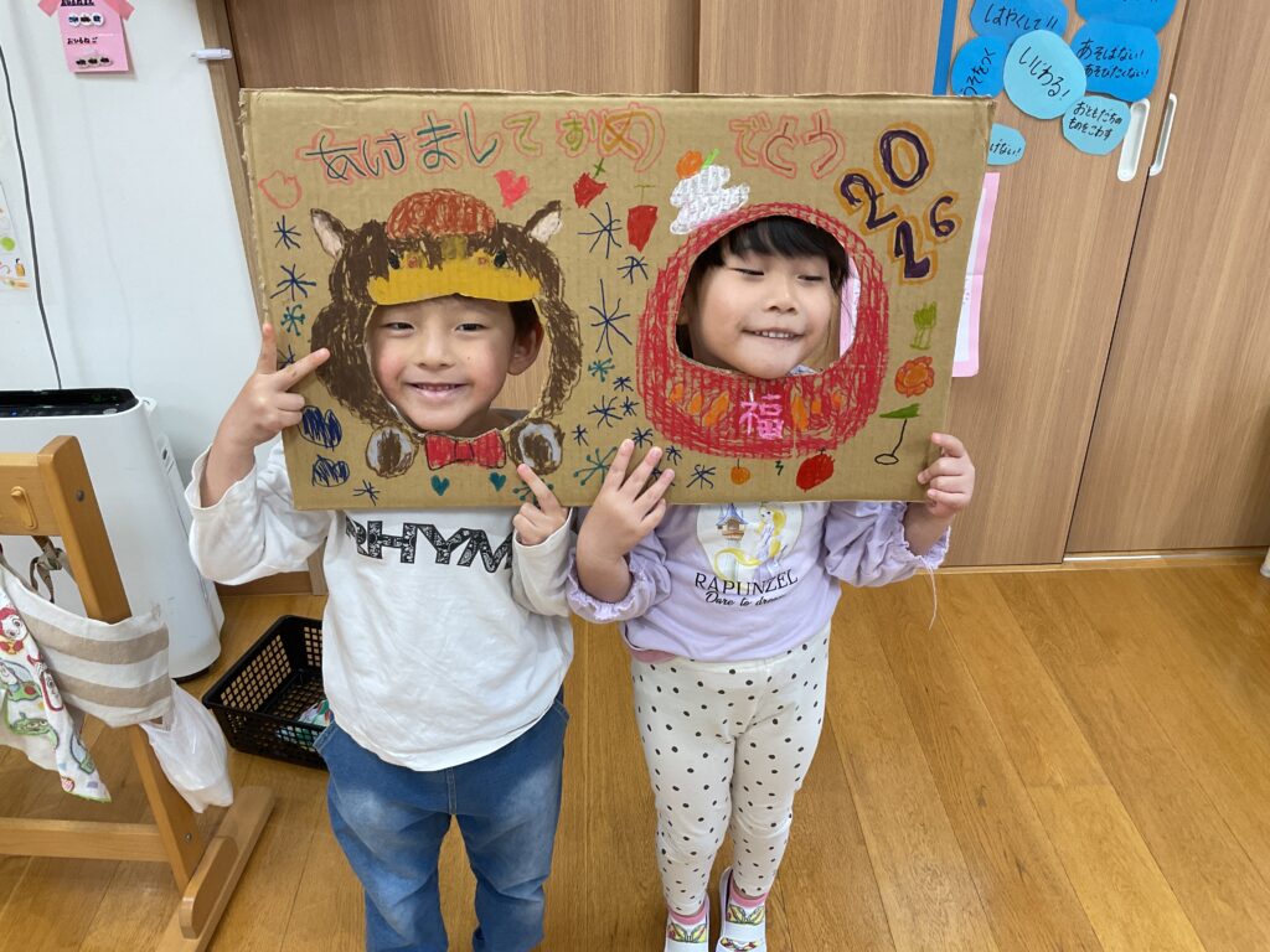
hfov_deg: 61.7
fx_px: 1064
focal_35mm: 29
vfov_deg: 48.2
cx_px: 635
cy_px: 476
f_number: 1.8
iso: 50
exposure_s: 1/120
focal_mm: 3
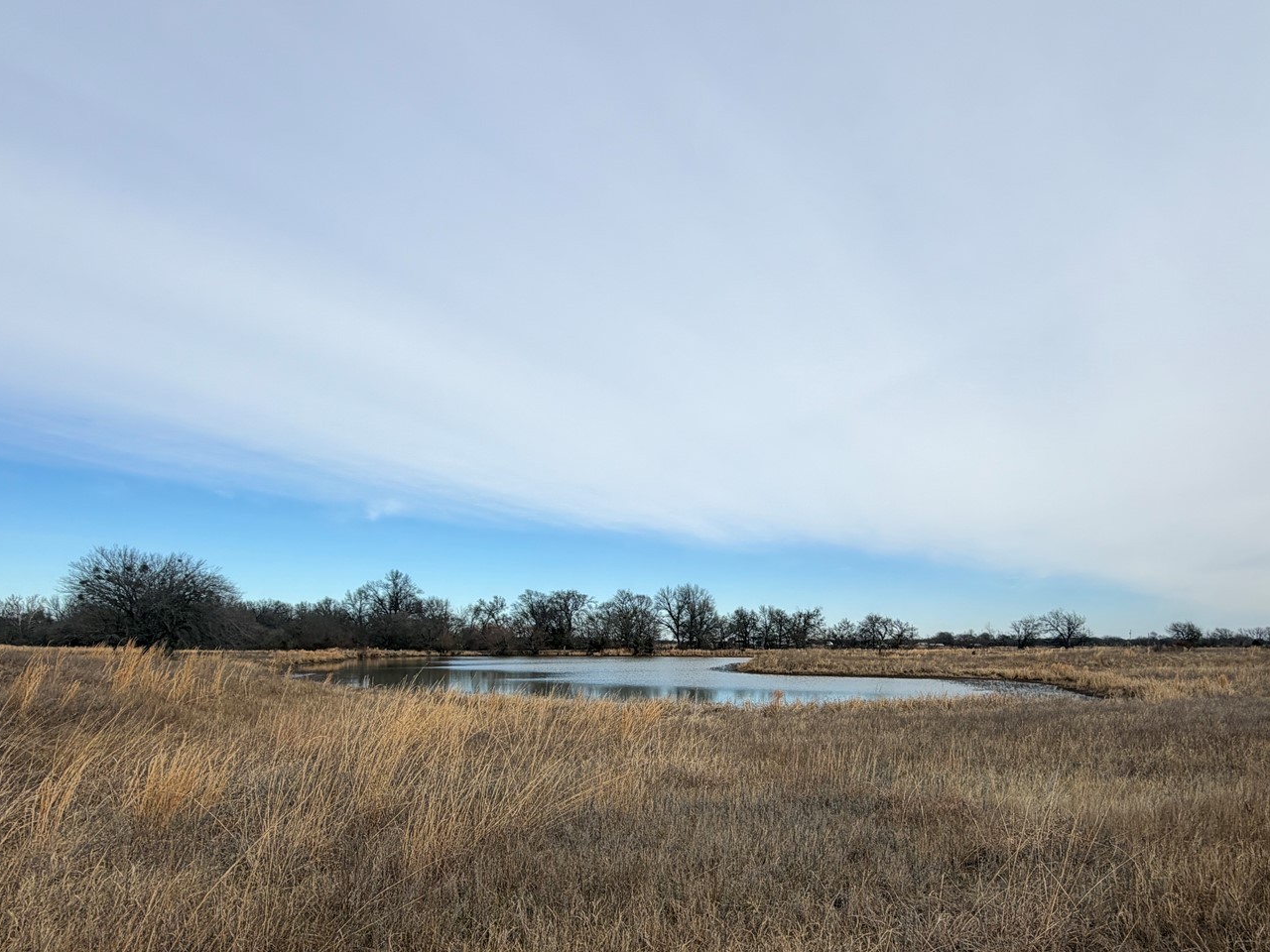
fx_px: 770
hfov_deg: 78.7
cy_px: 651
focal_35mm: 21
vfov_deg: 61.6
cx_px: 701
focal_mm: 2.22
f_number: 2.2
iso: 20
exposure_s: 1/841
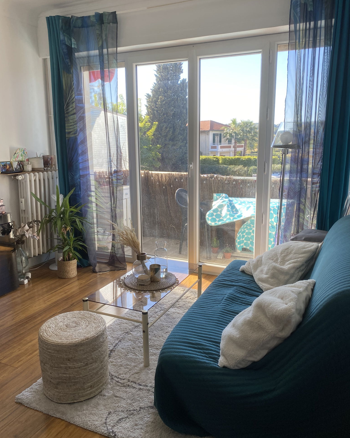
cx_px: 179
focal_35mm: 28
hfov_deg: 51.5
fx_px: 362
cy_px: 217
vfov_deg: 62.2
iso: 32
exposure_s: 1/190
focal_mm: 4.25
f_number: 1.8
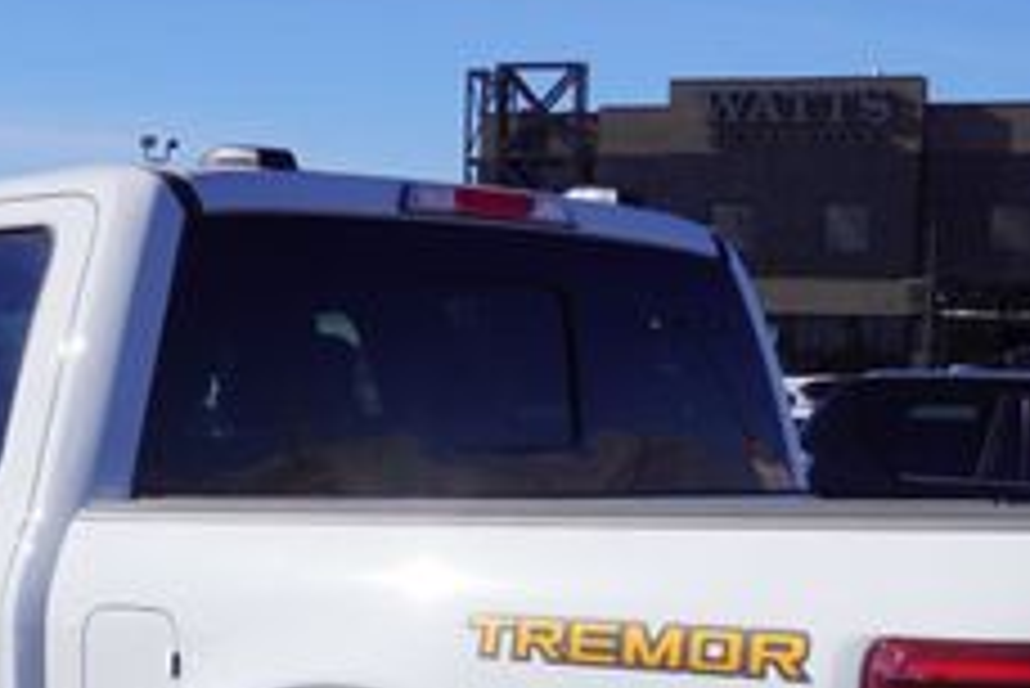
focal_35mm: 84
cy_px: 895
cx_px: 526
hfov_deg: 24.2
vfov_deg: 15.5
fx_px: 2405
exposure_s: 1/200
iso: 100
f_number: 10
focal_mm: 20
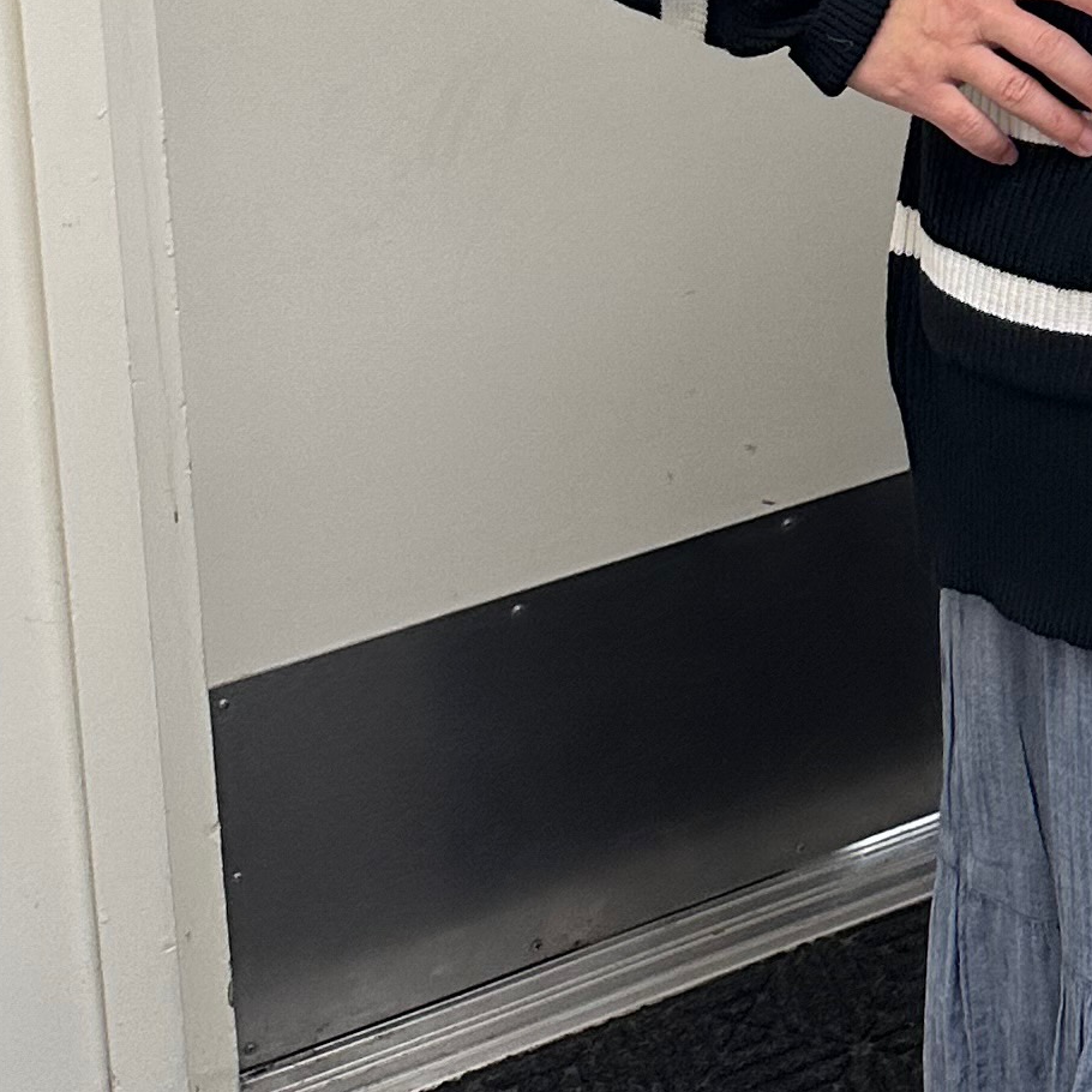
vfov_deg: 15.6
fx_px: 3355
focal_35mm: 94
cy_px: -917
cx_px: 1759
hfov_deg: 16.4
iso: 160
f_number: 1.78
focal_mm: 6.86
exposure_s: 1/100
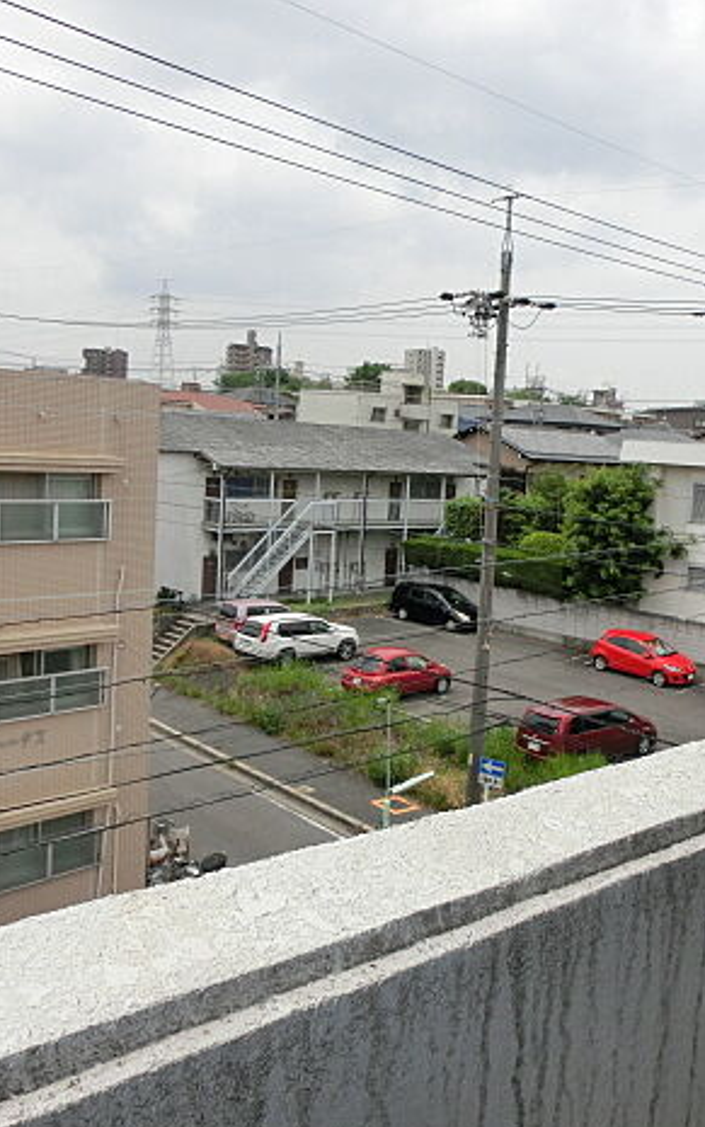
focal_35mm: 35
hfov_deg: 35.9
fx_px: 1075
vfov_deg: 55.3
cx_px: 485
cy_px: 579
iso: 80
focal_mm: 4.24
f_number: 7.9
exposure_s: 1/250
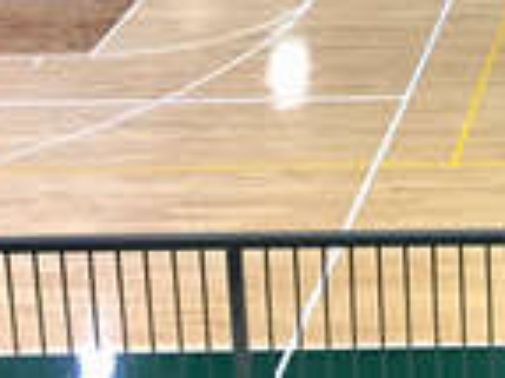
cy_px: -166
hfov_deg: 13.6
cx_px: 793
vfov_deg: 10.6
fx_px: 1968
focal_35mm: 135
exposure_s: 1/15
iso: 100
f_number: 2.2
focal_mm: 4.15
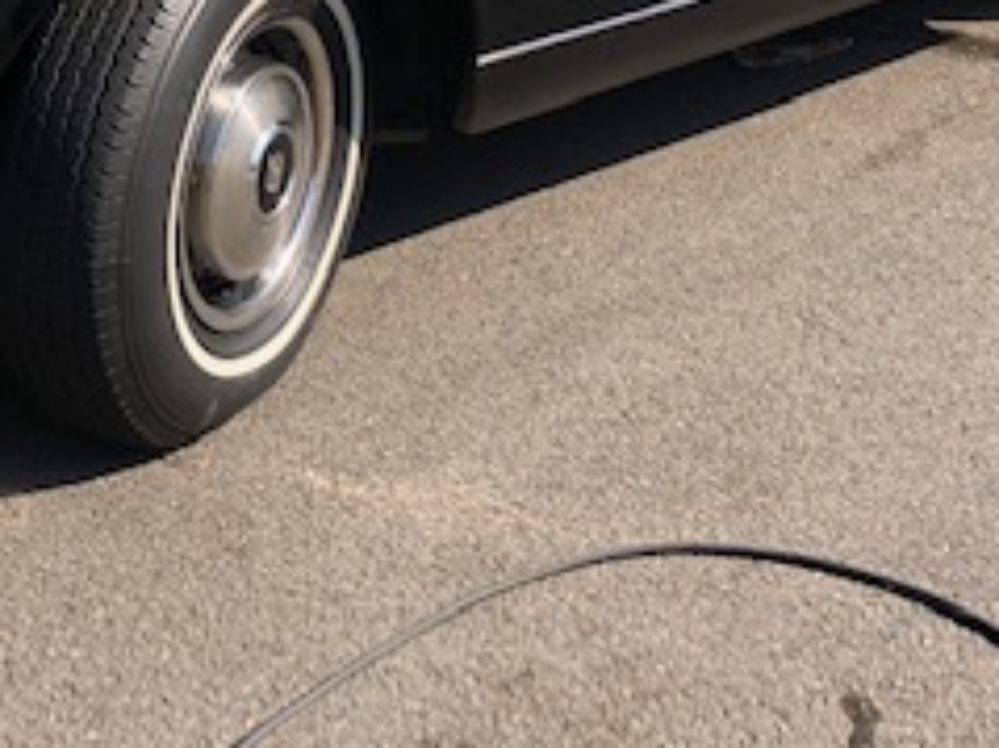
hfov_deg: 26.0
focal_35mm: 75
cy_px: -238
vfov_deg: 18.2
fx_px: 2163
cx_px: 418
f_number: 1.8
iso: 20
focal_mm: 4
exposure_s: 1/1043
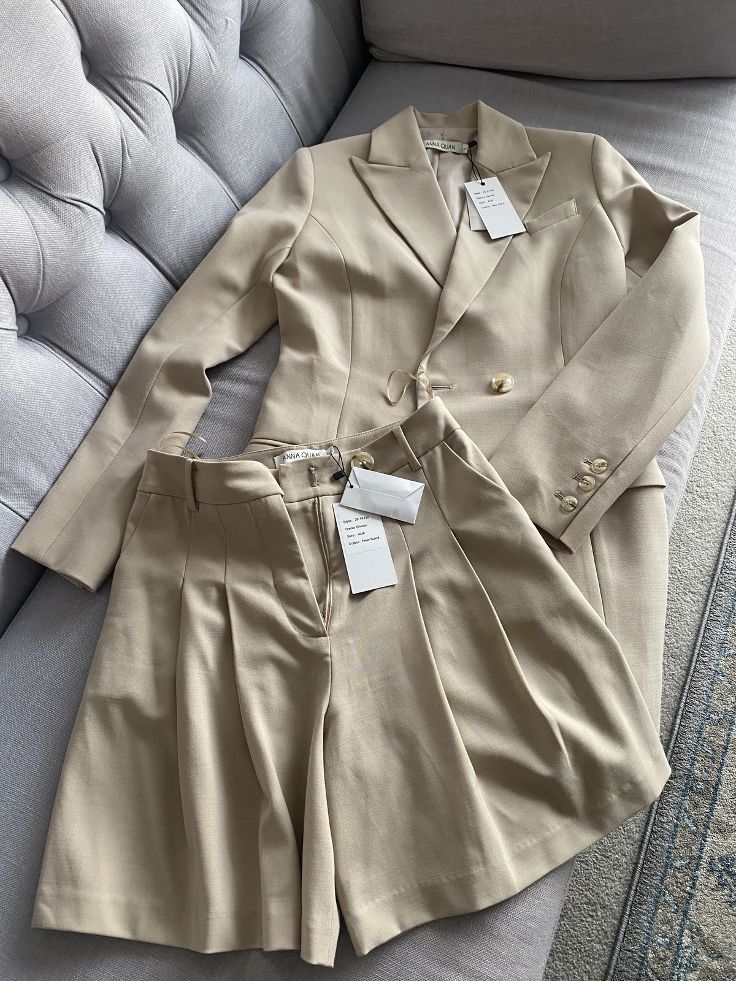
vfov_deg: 67.3
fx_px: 737
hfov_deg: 53.1
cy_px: 490
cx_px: 368
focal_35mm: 26
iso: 125
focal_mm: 4.25
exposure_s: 1/86
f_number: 1.8
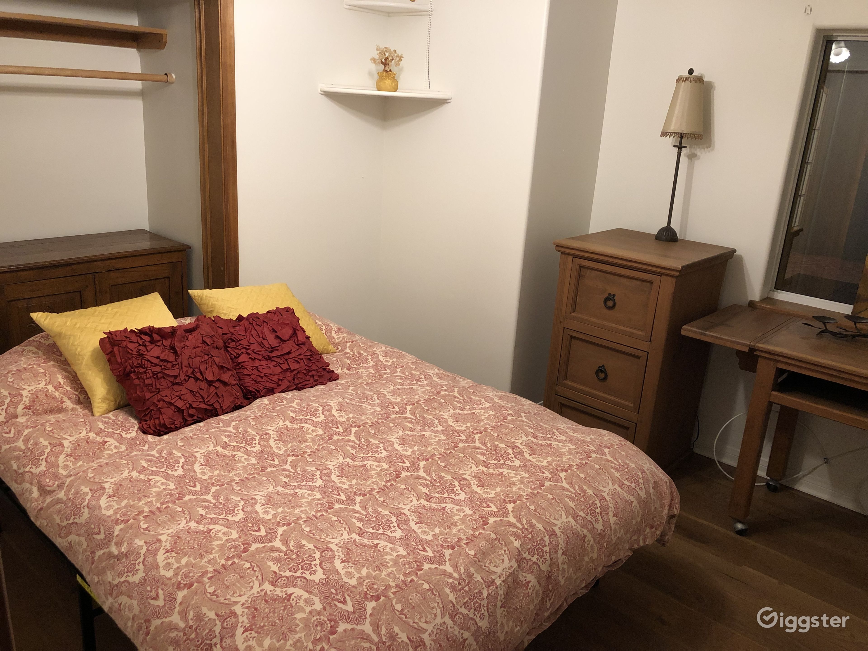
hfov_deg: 63.4
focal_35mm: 28
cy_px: 326
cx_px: 434
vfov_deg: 49.7
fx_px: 702
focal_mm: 3.99
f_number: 1.8
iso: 64
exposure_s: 1/15
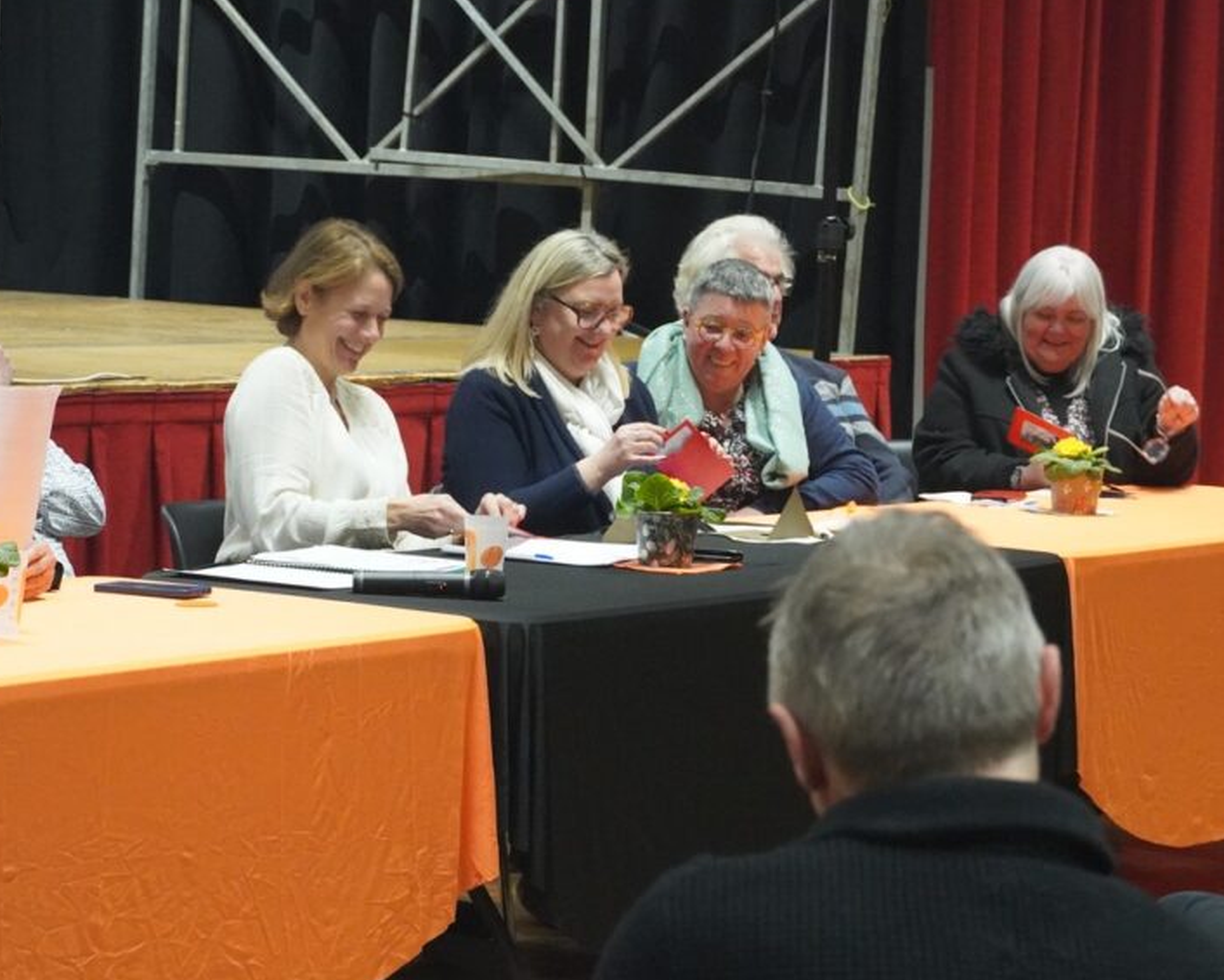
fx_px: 4662
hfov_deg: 15.0
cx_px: 531
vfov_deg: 12.0
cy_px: 434
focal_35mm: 129
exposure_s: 1/100
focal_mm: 63
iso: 6400
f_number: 5.6
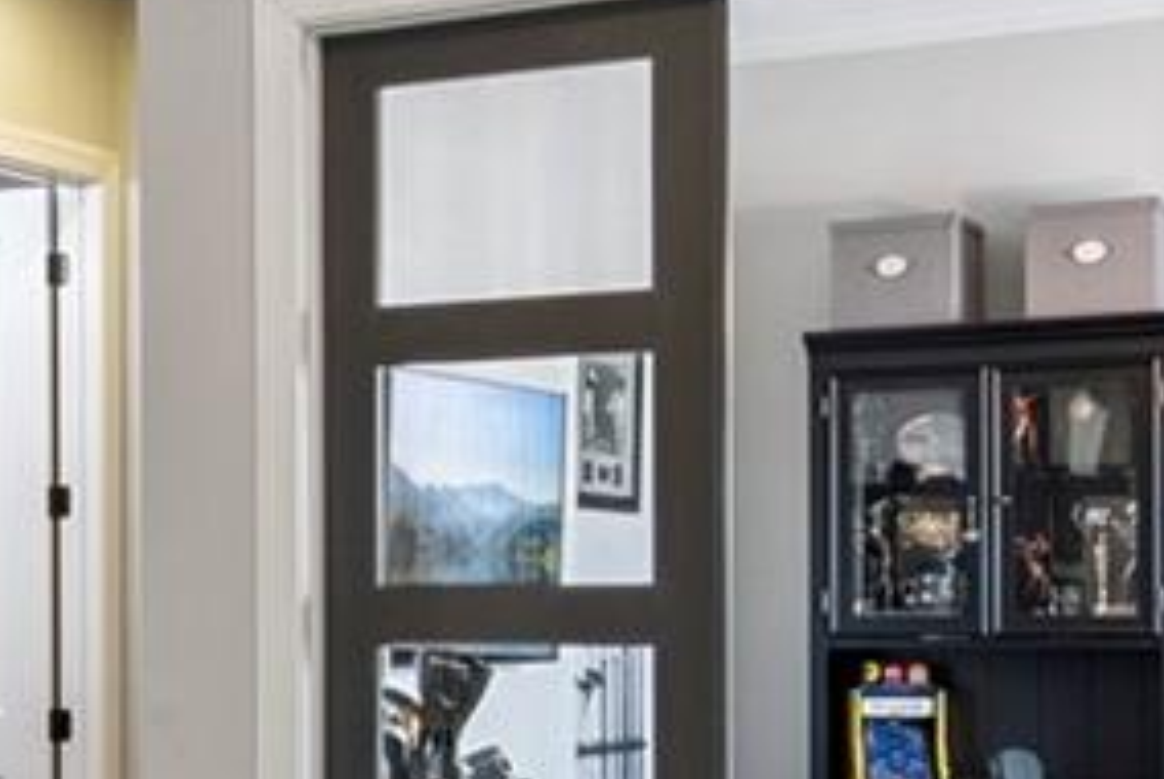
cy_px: 615
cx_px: -602
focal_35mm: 90
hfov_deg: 19.5
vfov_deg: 15.1
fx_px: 2913
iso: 800
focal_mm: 16
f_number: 10
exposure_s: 1/13
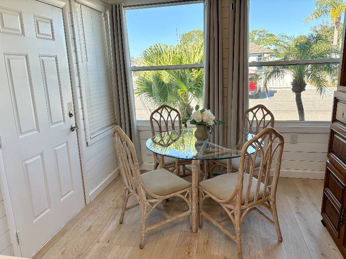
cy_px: 130
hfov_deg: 67.3
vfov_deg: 53.0
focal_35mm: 26
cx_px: 173
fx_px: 260
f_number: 1.6
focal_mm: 5.96
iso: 64
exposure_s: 1/294
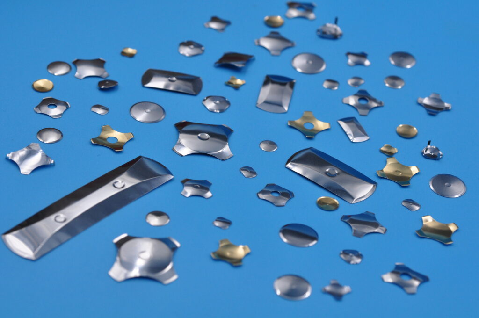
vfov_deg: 15.1
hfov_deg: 22.6
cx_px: 240
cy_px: 159
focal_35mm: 90
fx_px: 1196
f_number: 10
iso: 400
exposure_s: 1/125
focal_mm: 60
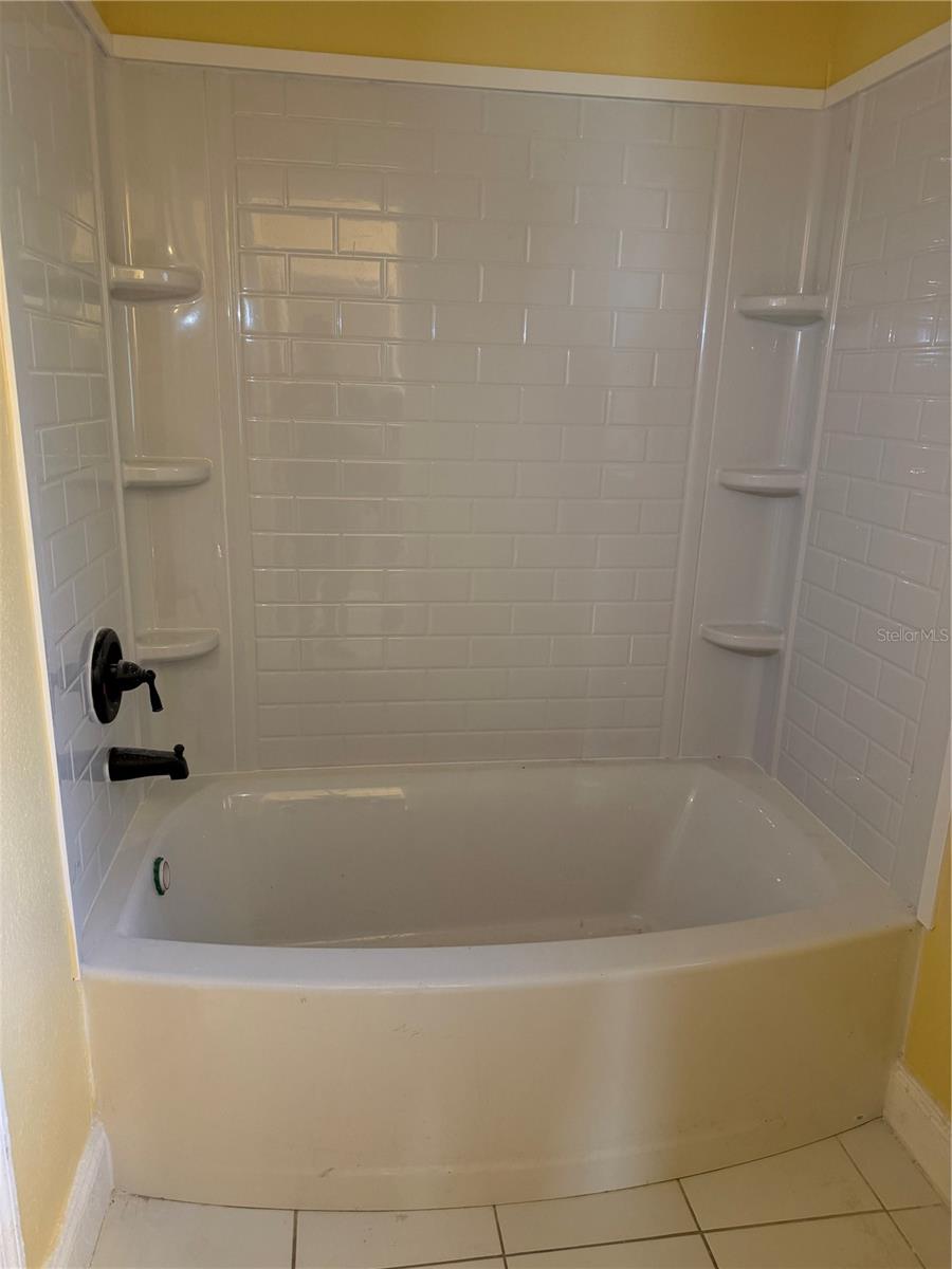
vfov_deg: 71.6
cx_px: 476
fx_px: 880
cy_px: 634
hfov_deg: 56.8
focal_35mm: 24
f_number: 1.78
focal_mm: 6.76
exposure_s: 1/60
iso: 250
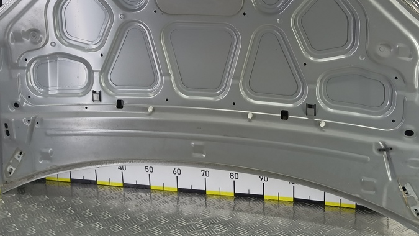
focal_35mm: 38
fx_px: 422
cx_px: 228
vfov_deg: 30.0
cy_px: 28
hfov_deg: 52.7
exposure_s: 1/50
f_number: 1.6
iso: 156
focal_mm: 4.11
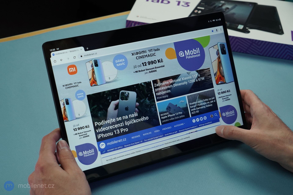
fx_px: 439
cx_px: 146
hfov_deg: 36.9
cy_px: 98
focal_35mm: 54
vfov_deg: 25.1
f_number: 8
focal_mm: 54
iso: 1600
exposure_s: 1/160
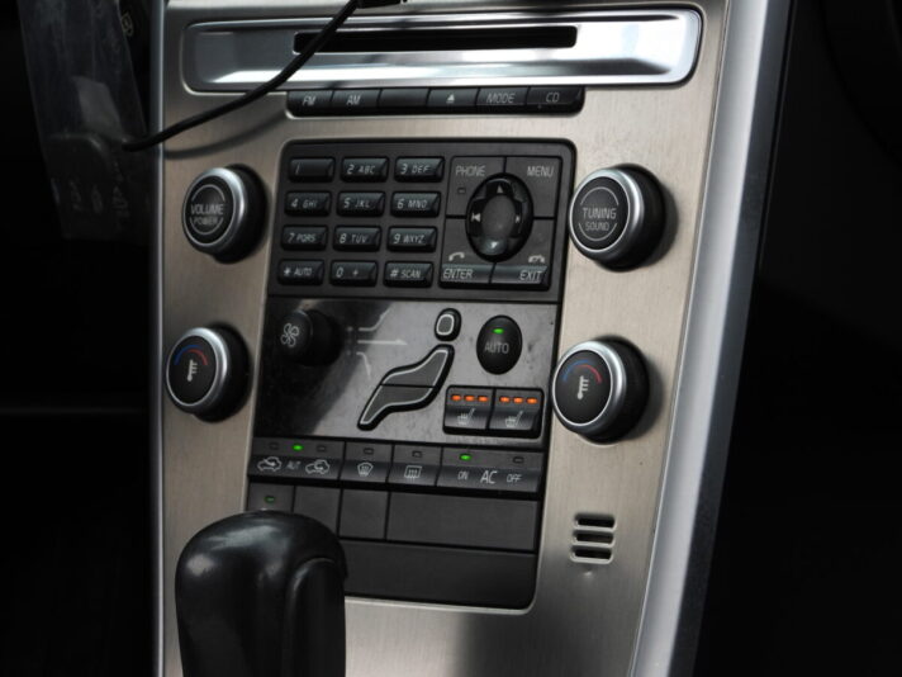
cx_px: 451
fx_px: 4430
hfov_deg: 11.6
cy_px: 338
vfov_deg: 8.7
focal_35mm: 170
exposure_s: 1/80
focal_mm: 30.5
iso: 100
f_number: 4
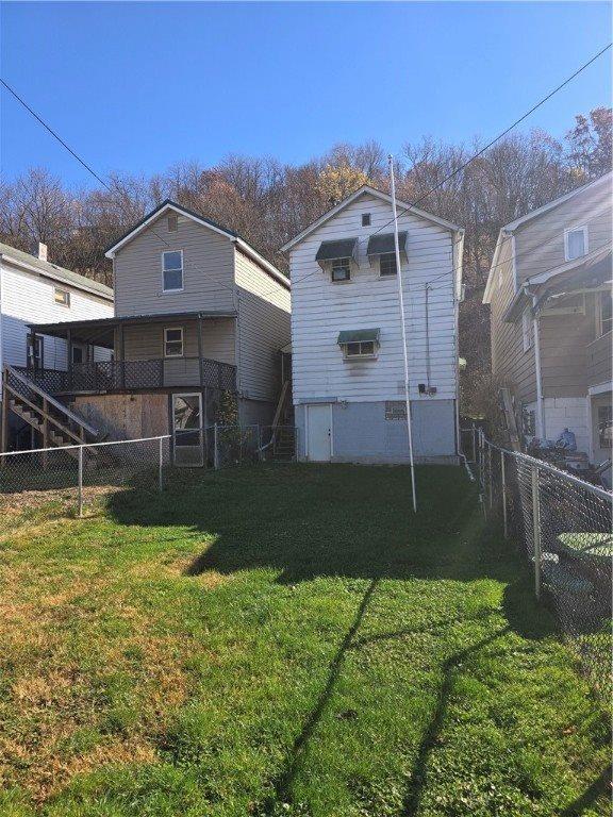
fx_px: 543
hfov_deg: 58.9
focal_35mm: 23
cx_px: 306
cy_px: 408
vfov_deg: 73.9
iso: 12
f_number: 1.7
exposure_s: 1/481
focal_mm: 6.3
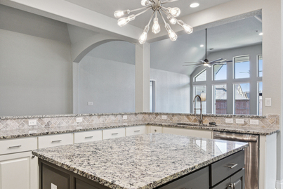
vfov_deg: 47.9
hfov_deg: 66.9
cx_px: 117
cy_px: 106
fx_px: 212
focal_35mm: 27
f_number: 8
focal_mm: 17
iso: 720
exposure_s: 1/15
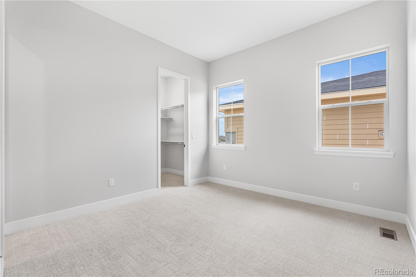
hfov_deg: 96.7
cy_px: 138
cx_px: 208
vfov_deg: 73.7
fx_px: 185
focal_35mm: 16
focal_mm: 16
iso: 160
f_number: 5.6
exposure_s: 1/5
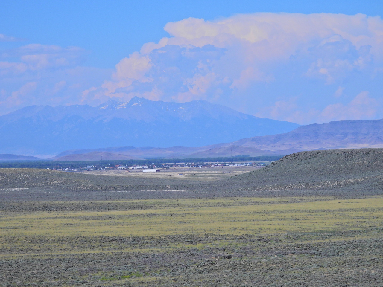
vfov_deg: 6.8
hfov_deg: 9.0
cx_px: 192
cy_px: 144
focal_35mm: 220
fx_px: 2434
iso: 100
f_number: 4.5
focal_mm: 39.3
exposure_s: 1/2000
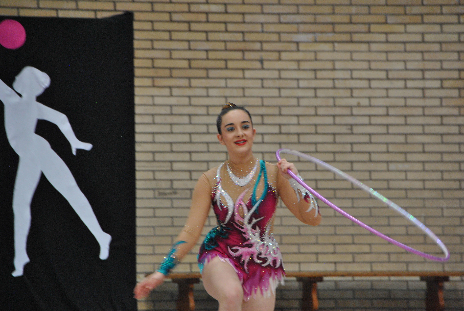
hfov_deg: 6.9
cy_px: 156
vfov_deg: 4.6
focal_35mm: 300
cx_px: 232
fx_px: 3871
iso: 800
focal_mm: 200
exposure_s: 1/100
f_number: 6.3
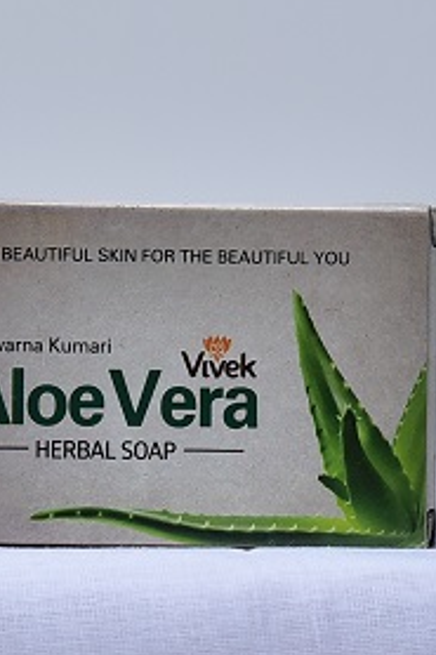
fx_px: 2583
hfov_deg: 9.6
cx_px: 207
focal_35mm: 142
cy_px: 507
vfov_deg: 14.4
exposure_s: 1/160
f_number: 4.5
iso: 1250
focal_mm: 75
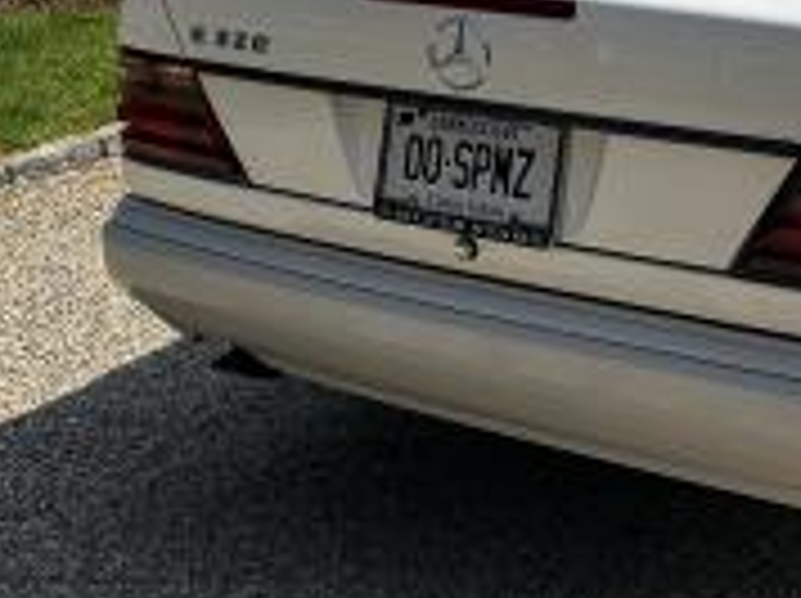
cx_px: 796
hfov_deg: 27.0
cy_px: -72
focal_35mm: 68
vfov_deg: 20.5
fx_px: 1571
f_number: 1.78
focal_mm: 6.86
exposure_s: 1/5263
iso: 80
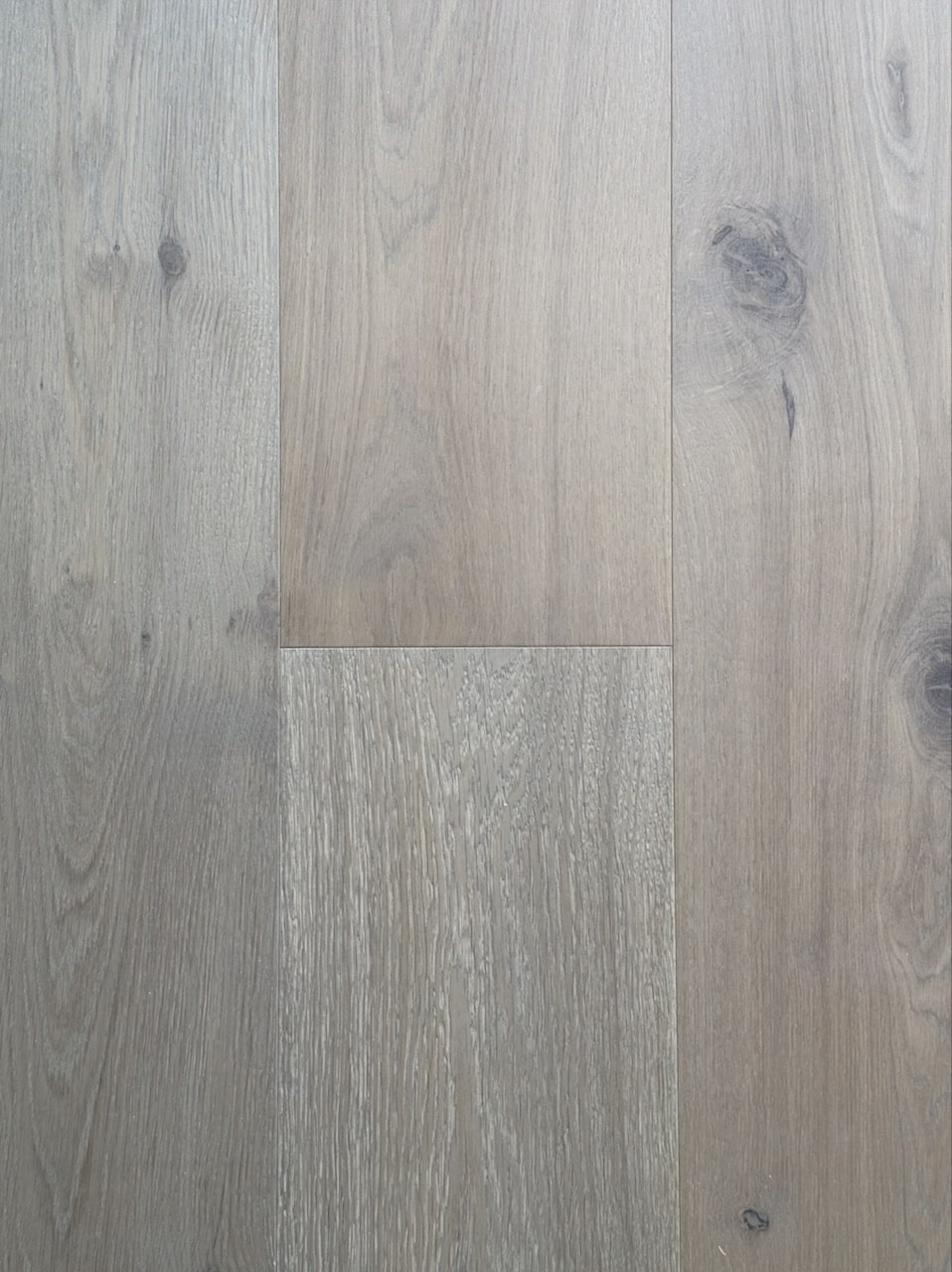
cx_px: 476
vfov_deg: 39.7
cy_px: 636
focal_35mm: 48
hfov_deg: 30.2
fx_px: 1762
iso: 64
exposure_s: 1/100
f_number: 1.78
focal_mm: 6.76
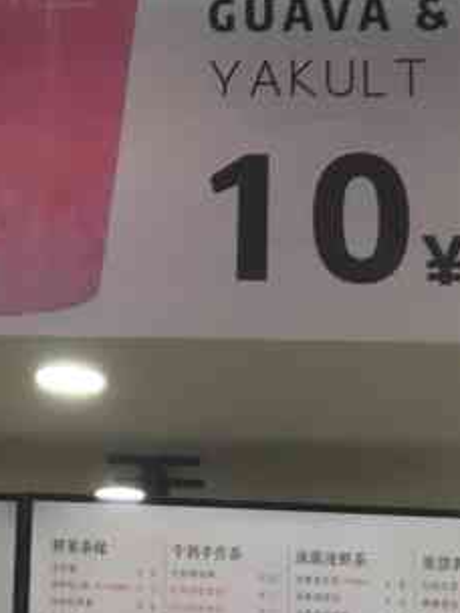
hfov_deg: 16.6
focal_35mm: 89
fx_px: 1577
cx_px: 163
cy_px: -15
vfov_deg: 21.2
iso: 32
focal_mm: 4.15
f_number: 2.2
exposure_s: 1/50
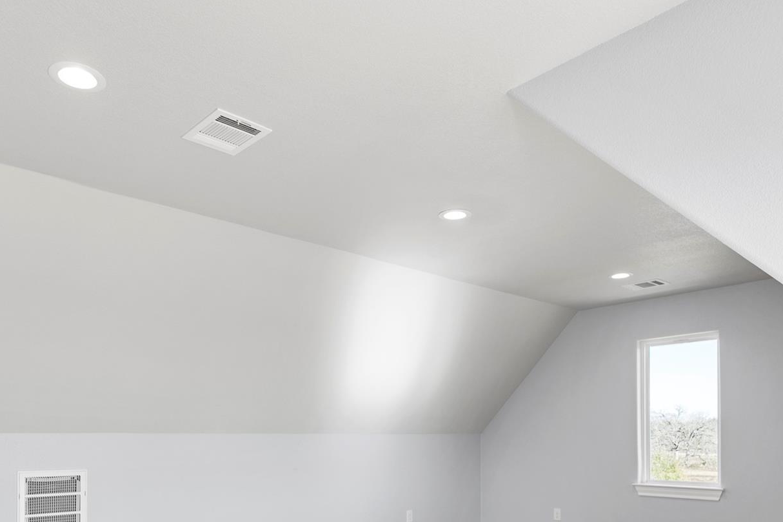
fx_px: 587
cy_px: 426
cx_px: 350
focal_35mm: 27
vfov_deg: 45.2
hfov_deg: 67.2
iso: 250
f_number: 8
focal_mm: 16
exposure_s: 1/20
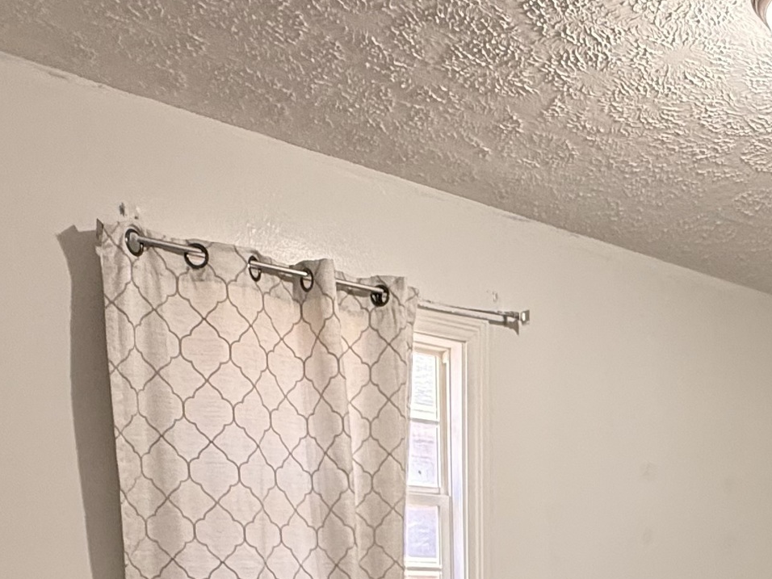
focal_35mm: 45
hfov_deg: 38.7
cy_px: 720
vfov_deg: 27.7
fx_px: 1004
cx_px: 716
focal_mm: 2.22
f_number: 2.2
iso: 200
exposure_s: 1/60
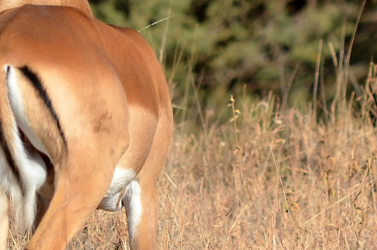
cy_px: 94
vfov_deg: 1.5
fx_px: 9636
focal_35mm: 922
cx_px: 206
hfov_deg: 2.2
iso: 100
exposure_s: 1/250
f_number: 8
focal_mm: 200
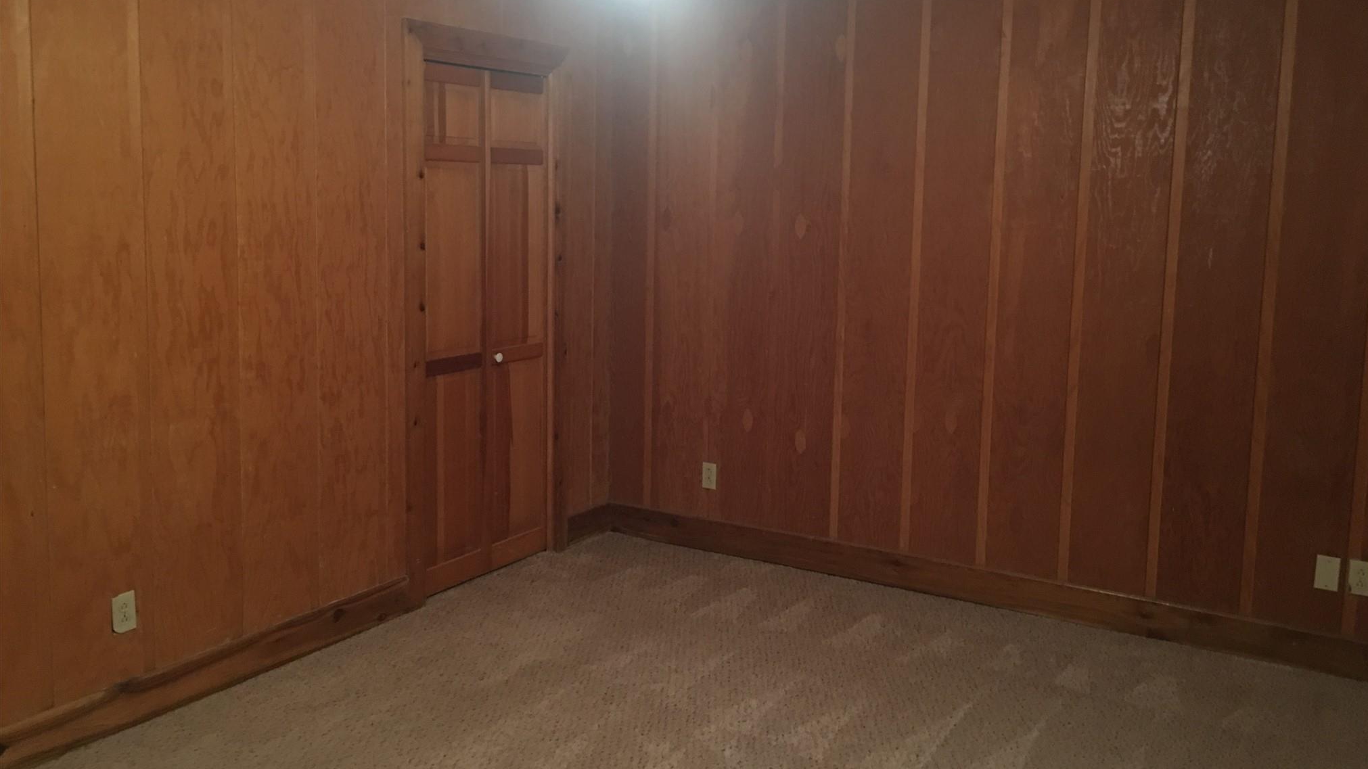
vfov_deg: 36.6
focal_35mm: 32
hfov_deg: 61.0
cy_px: 331
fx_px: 1161
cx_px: 692
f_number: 2.2
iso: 100
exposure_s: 1/4
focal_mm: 4.15
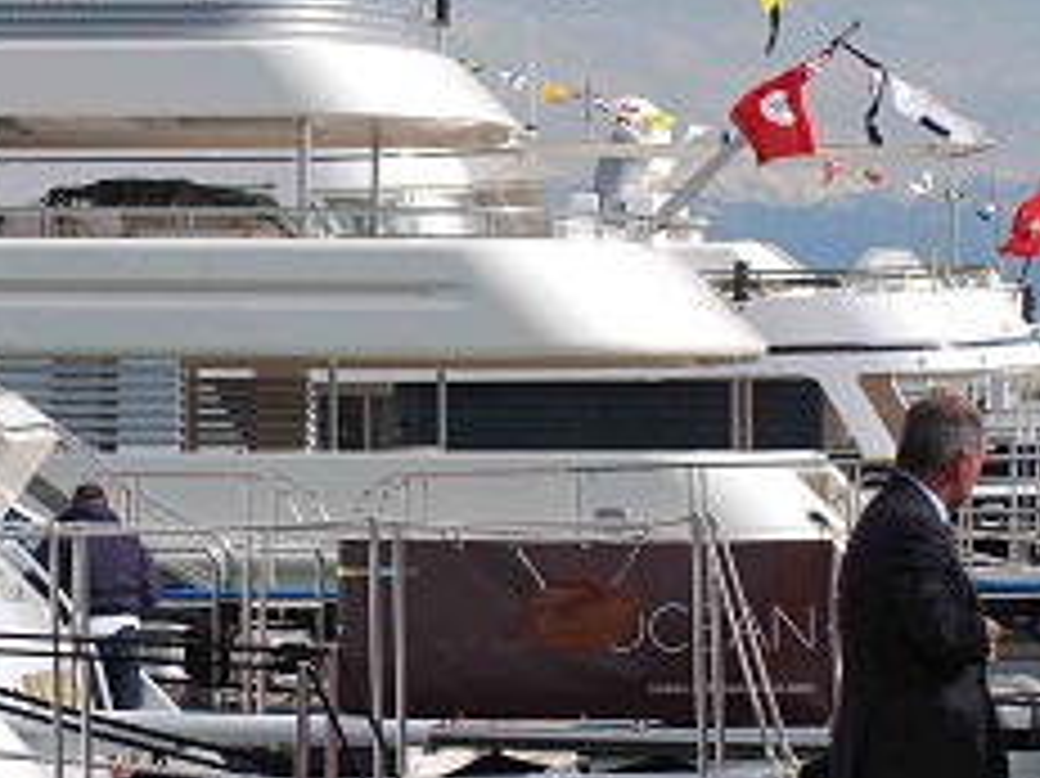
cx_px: 189
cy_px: 328
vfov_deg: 5.6
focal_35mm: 267
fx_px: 8018
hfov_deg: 7.4
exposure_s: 1/250
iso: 125
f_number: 10
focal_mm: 70
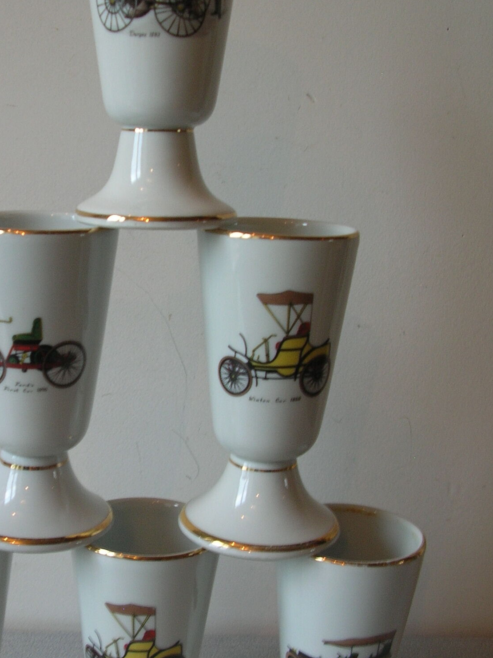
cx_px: 130
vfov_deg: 35.6
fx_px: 1027
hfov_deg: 26.7
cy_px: 339
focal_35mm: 54
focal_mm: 5.8
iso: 50
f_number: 2.8
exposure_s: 1/8.3
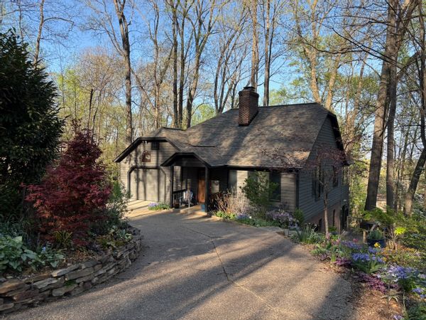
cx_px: 213
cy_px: 160
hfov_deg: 67.3
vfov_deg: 53.1
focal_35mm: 26
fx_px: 320
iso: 50
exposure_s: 1/708
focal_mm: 5.96
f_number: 1.6
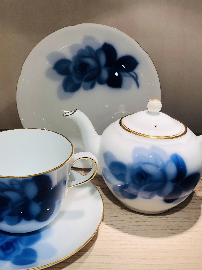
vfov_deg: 52.3
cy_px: 111
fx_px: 272
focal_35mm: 35
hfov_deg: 40.6
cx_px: 90
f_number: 1.8
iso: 20
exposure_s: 1/245
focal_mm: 3.99
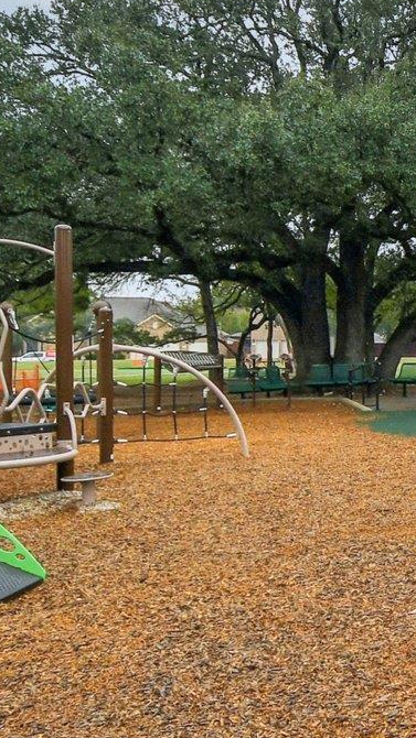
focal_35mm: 48
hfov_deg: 20.5
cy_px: 208
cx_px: 662
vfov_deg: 41.9
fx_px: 941
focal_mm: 10
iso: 400
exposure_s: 1/500
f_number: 5
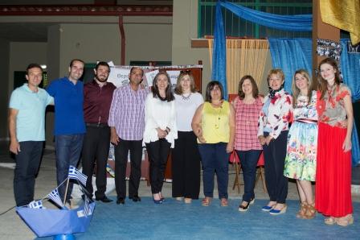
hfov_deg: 53.2
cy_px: 120
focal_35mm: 36
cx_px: 180
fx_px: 360
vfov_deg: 36.8
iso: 200
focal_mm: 24
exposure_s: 1/80
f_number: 4
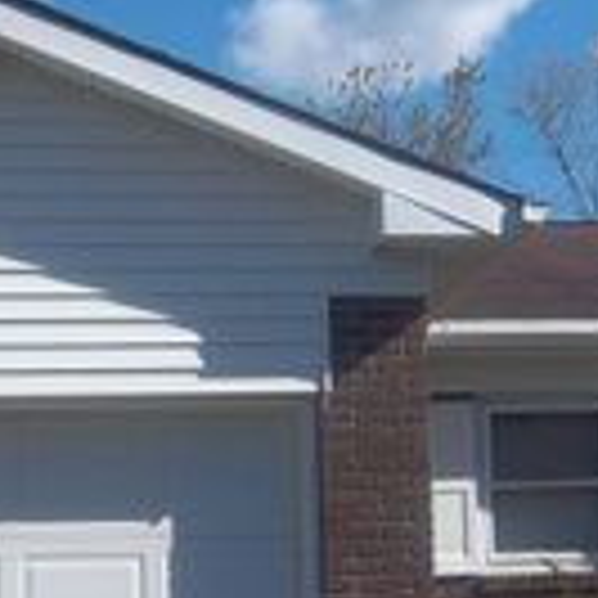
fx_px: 1818
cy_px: 407
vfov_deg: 18.6
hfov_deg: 18.6
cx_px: 387
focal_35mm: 93
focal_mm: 5.05
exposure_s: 1/250
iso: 64
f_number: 7.86
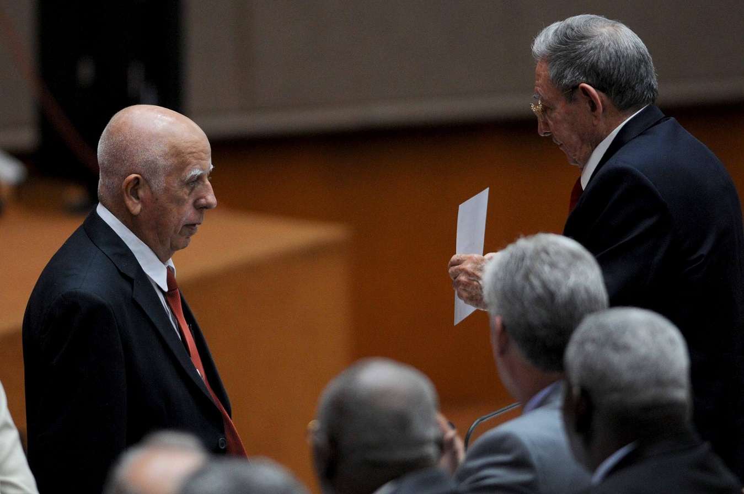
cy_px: 247
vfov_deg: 3.0
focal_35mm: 450
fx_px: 9289
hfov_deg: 4.6
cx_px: 372
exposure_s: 1/125
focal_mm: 300
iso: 800
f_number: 2.8
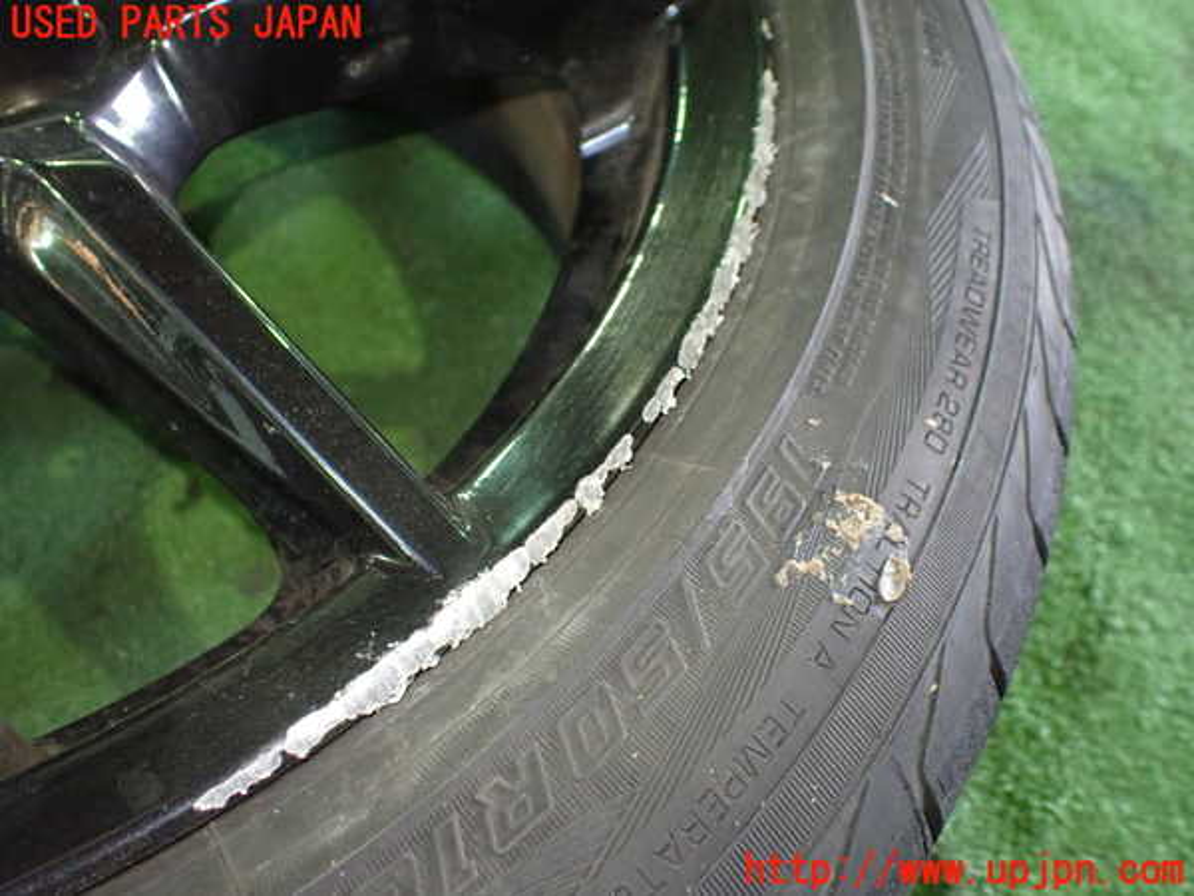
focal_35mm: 30
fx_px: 1035
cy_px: 448
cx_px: 597
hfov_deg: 60.0
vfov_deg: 46.8
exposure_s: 1/40
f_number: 2.3
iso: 800
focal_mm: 5.4
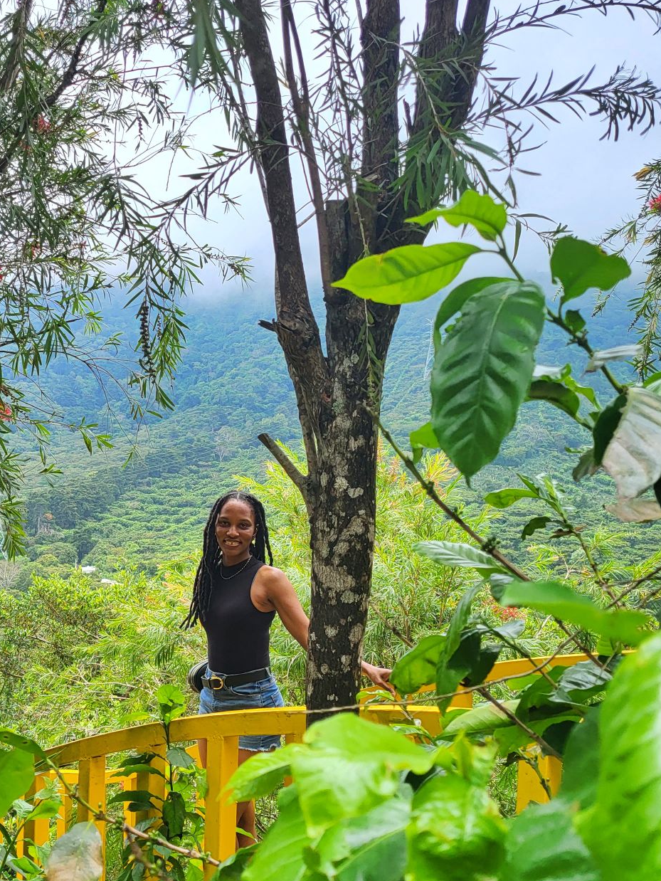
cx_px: 142
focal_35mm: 42
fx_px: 1069
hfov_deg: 33.5
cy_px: 522
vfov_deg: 44.6
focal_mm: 5.4
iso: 40
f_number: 1.8
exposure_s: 1/720
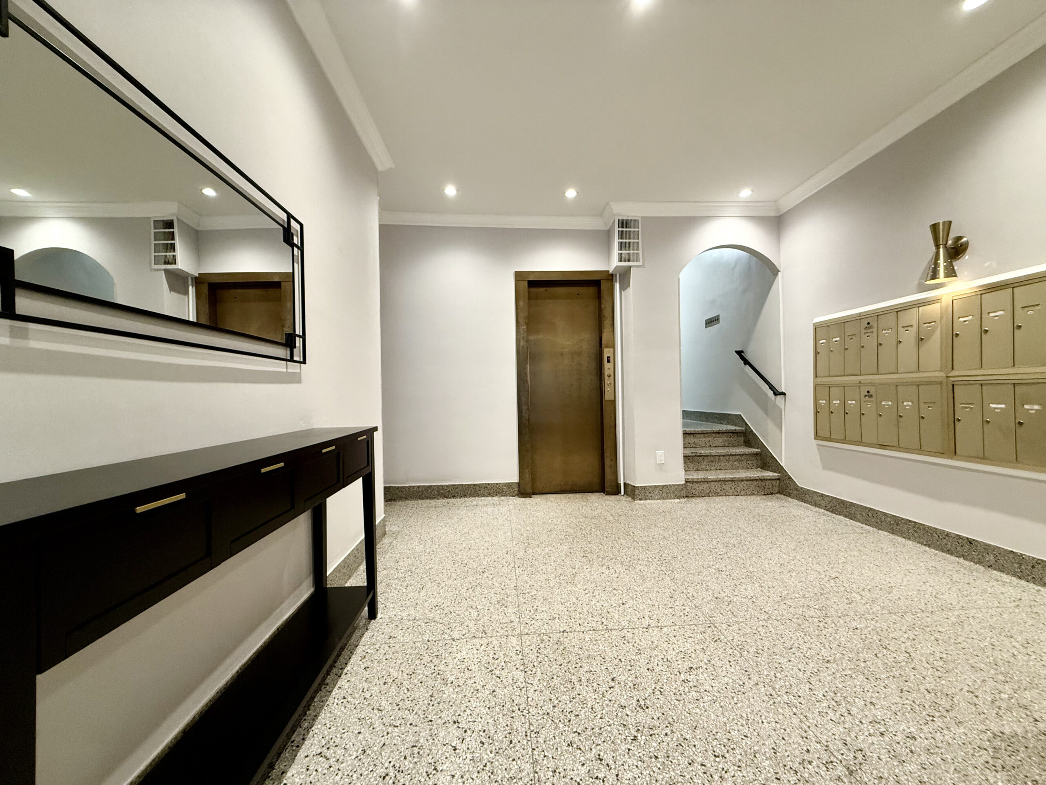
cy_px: 392
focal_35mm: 14
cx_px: 523
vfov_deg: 85.7
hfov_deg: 102.1
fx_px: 423
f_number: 2.2
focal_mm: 2.22
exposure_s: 1/58
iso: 320
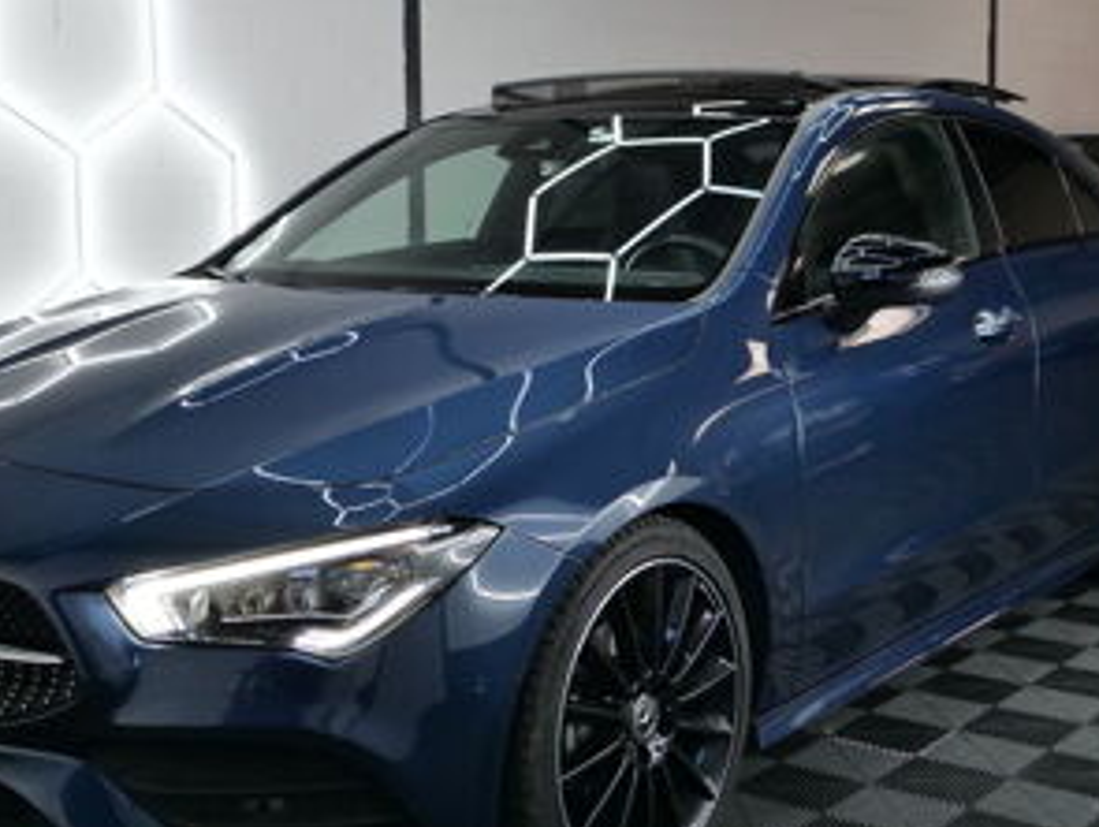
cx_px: 432
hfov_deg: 36.6
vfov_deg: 28.1
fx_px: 1653
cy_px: 361
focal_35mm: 52
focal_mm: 16
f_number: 3.5
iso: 500
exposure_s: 1/60
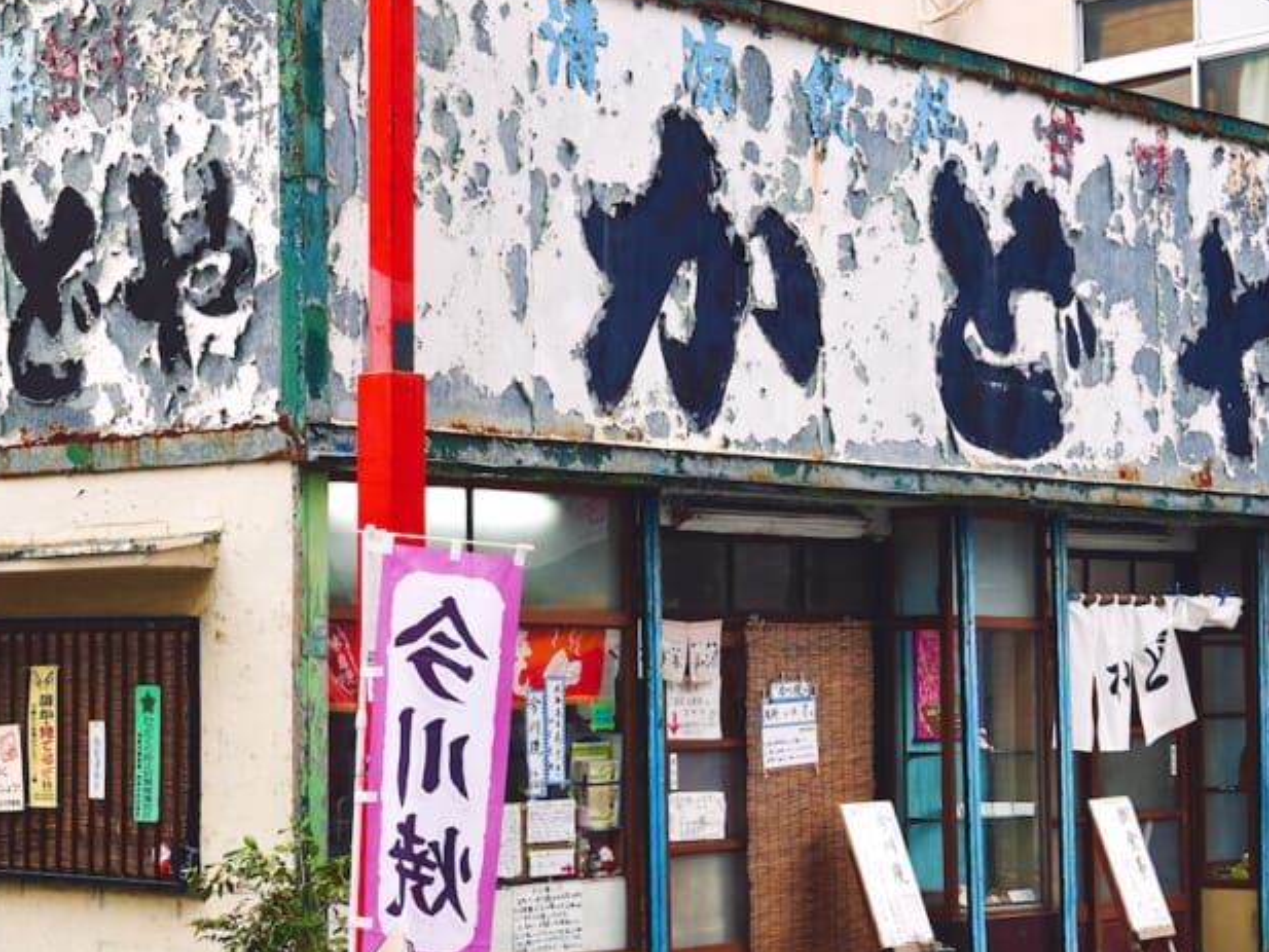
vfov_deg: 21.5
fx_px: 2501
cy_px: 576
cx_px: 566
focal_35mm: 68
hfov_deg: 28.5
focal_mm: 28.5
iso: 100
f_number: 4
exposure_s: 1/100
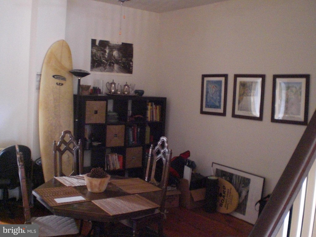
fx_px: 347
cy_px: 118
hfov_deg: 49.0
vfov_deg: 37.7
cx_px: 158
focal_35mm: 38
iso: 800
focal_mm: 6.3
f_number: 3.1
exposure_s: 1/8
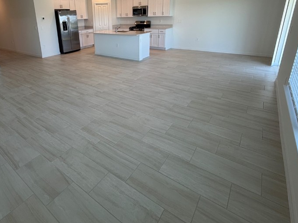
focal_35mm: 21
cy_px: 69
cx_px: 112
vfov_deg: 61.4
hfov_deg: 77.6
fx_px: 181
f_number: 2.2
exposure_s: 1/120
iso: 100
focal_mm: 2.22
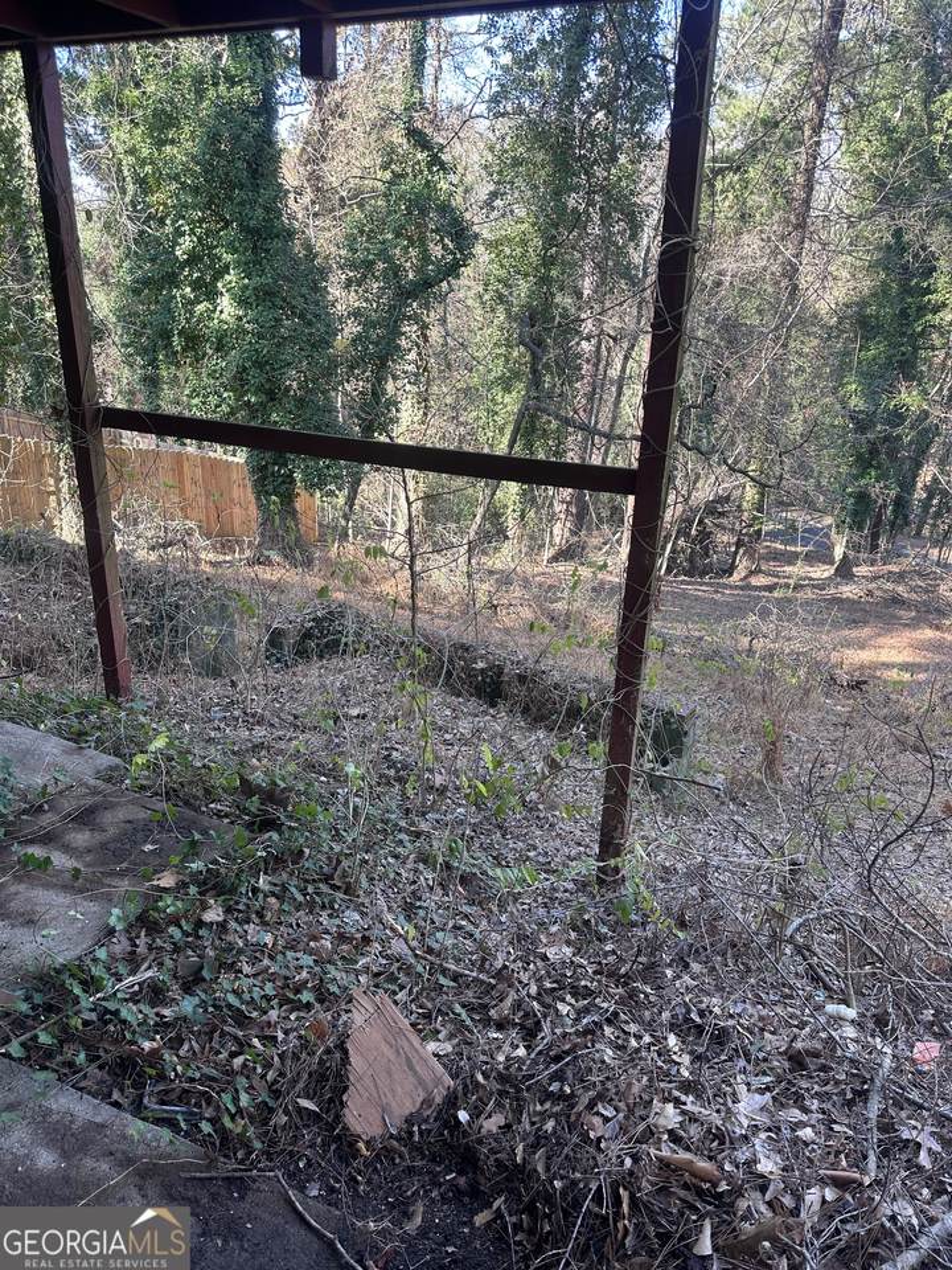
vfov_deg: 71.6
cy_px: 635
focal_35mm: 24
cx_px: 476
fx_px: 880
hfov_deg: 56.8
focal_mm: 6.86
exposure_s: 1/148
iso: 64
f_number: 1.78
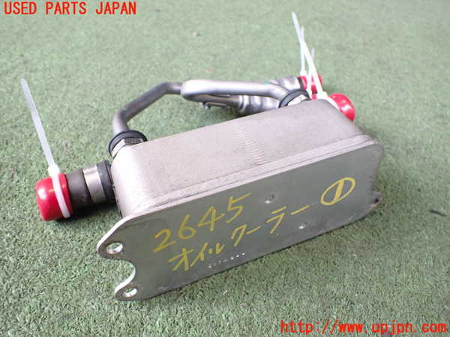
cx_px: 225
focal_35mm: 30
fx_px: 390
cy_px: 168
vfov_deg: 46.8
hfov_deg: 60.0
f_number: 2.3
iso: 400
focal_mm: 5.4
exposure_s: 1/125
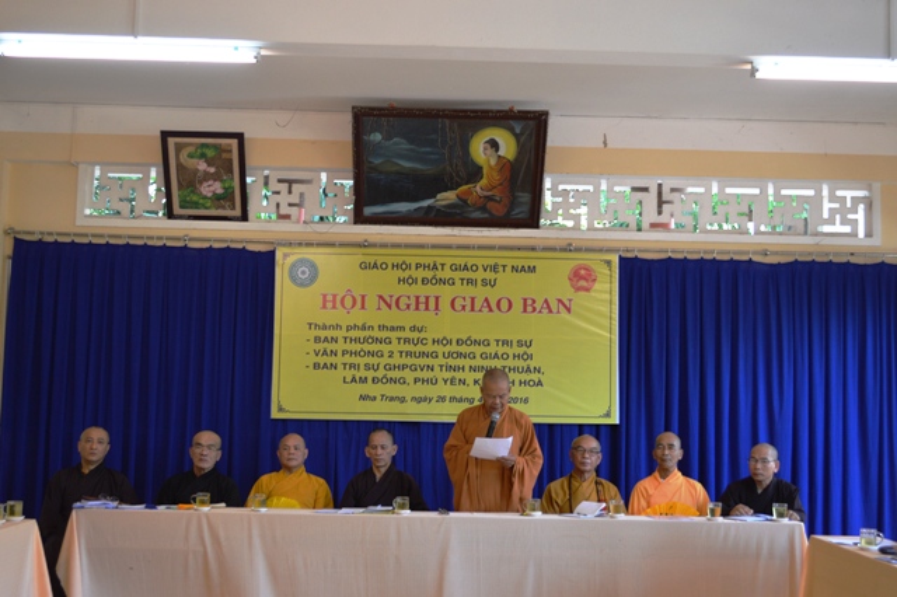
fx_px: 1270
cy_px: 298
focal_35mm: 51
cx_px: 448
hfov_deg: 38.9
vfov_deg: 26.5
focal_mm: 34
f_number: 5
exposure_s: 1/40
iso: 400
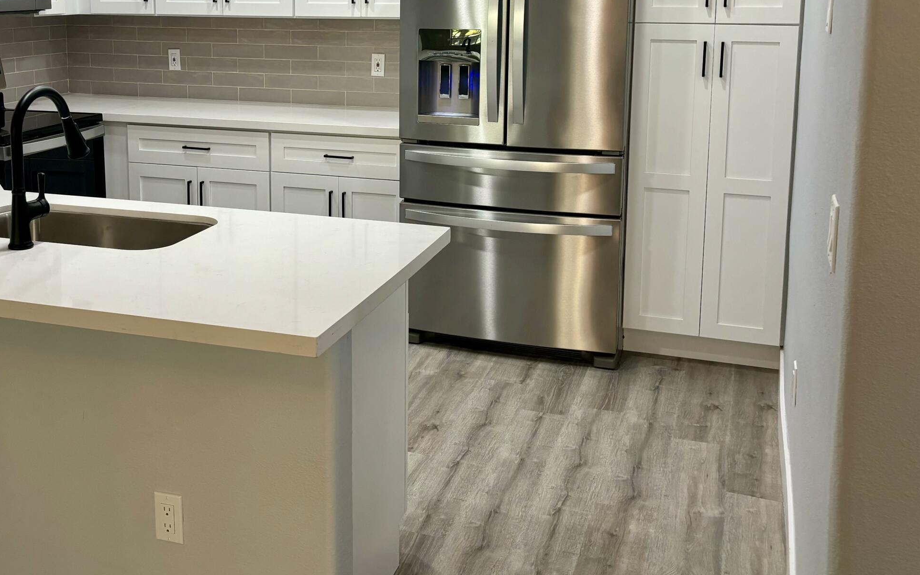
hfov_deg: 45.7
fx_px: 1078
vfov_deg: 29.3
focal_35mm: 43
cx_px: 333
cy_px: 135
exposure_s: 1/120
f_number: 1.6
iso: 125
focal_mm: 5.96
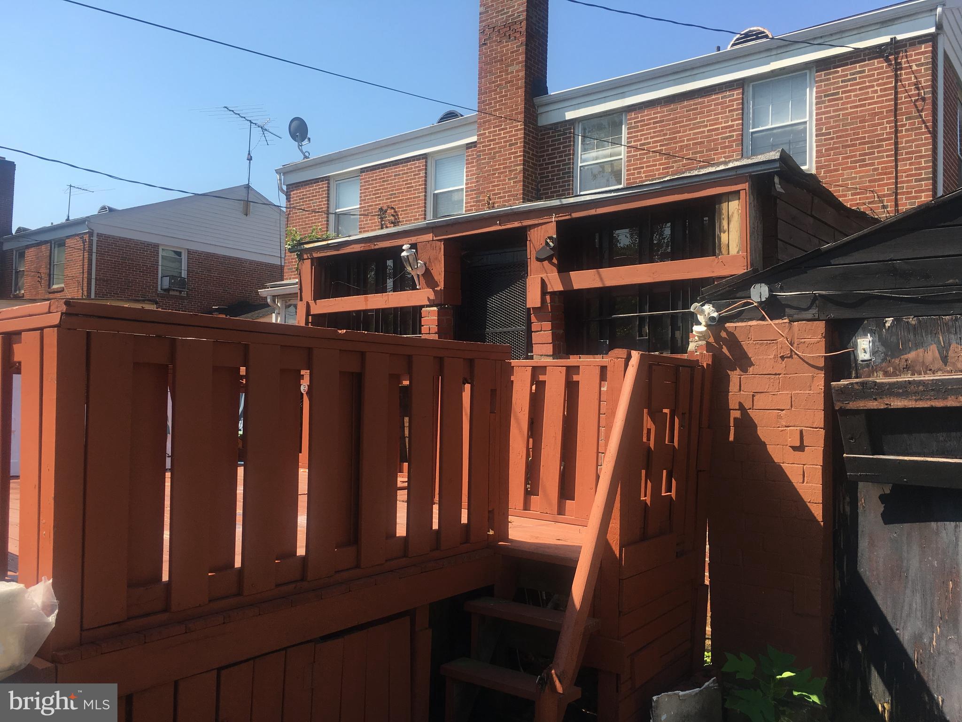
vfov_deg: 48.2
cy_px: 361
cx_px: 481
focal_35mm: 29
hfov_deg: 61.7
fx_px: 806
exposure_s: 1/864
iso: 25
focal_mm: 4.15
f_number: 2.2
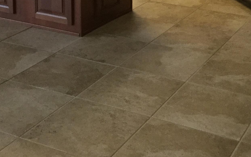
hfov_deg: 26.1
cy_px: -37
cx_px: 138
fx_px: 540
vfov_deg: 15.8
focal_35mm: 79
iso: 125
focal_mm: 3.3
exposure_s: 1/30
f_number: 2.4
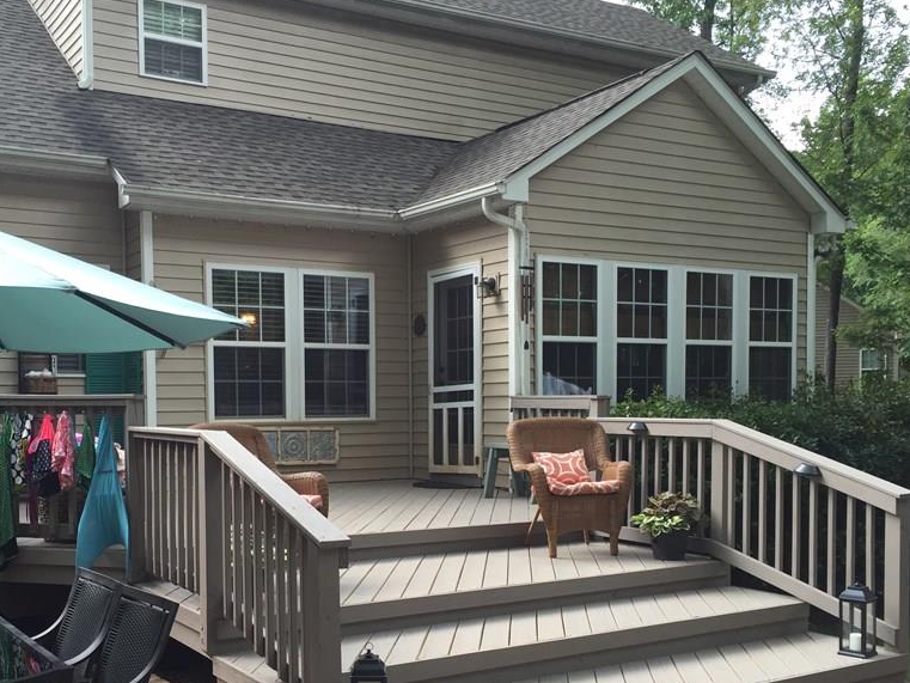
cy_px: 452
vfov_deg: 36.5
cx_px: 361
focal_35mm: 39
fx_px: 1025
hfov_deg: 47.6
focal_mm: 4.15
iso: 50
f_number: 2.2
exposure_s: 1/120
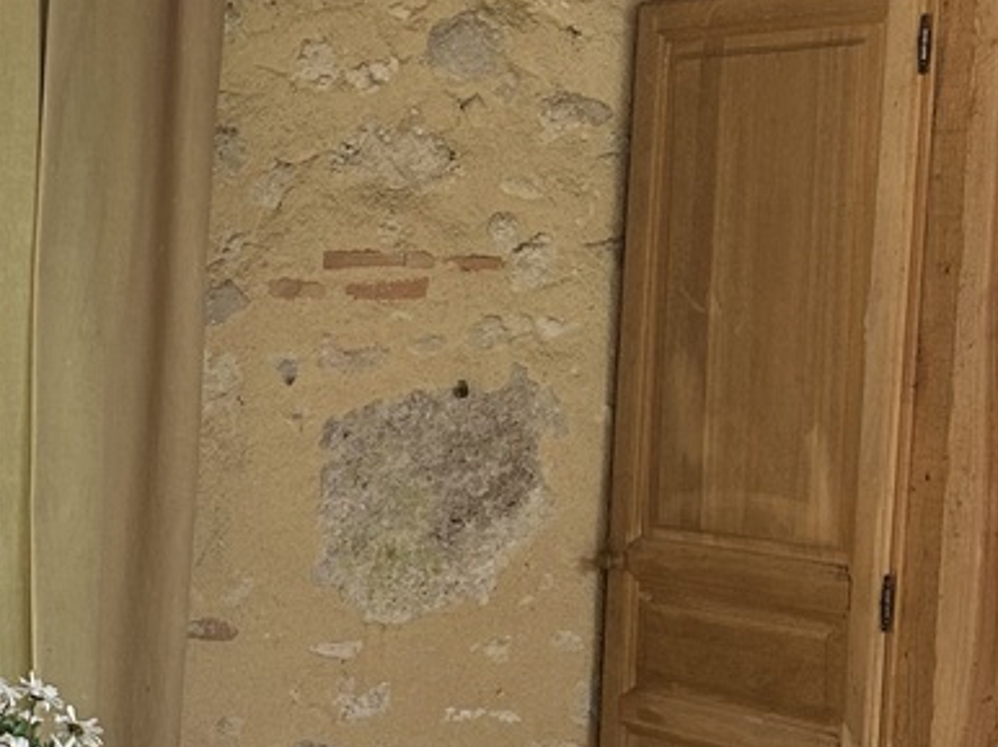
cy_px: 551
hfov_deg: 19.1
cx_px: -212
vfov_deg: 15.2
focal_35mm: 97
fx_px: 2795
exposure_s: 1/121
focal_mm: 5.7
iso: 80
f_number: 1.5
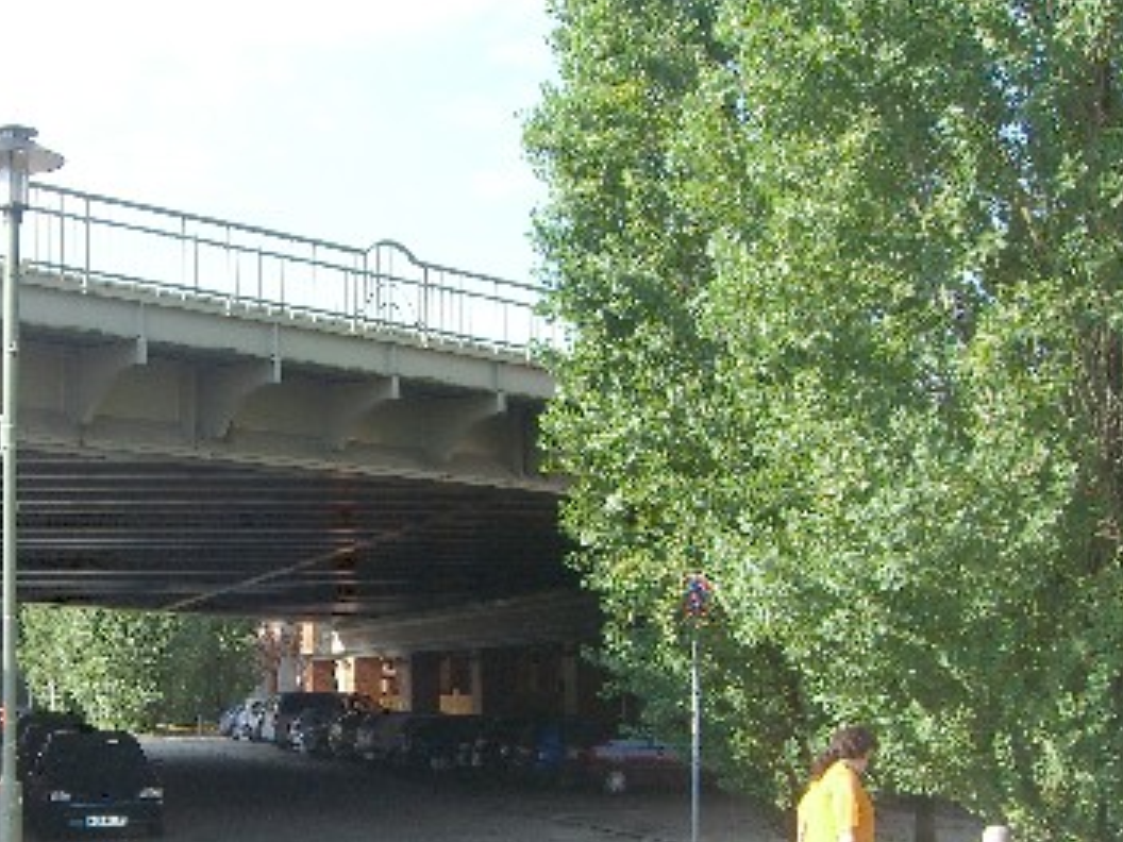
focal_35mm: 63
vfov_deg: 23.0
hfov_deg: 30.0
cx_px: 228
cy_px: 675
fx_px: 2044
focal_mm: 7.9
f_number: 4
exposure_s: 1/250
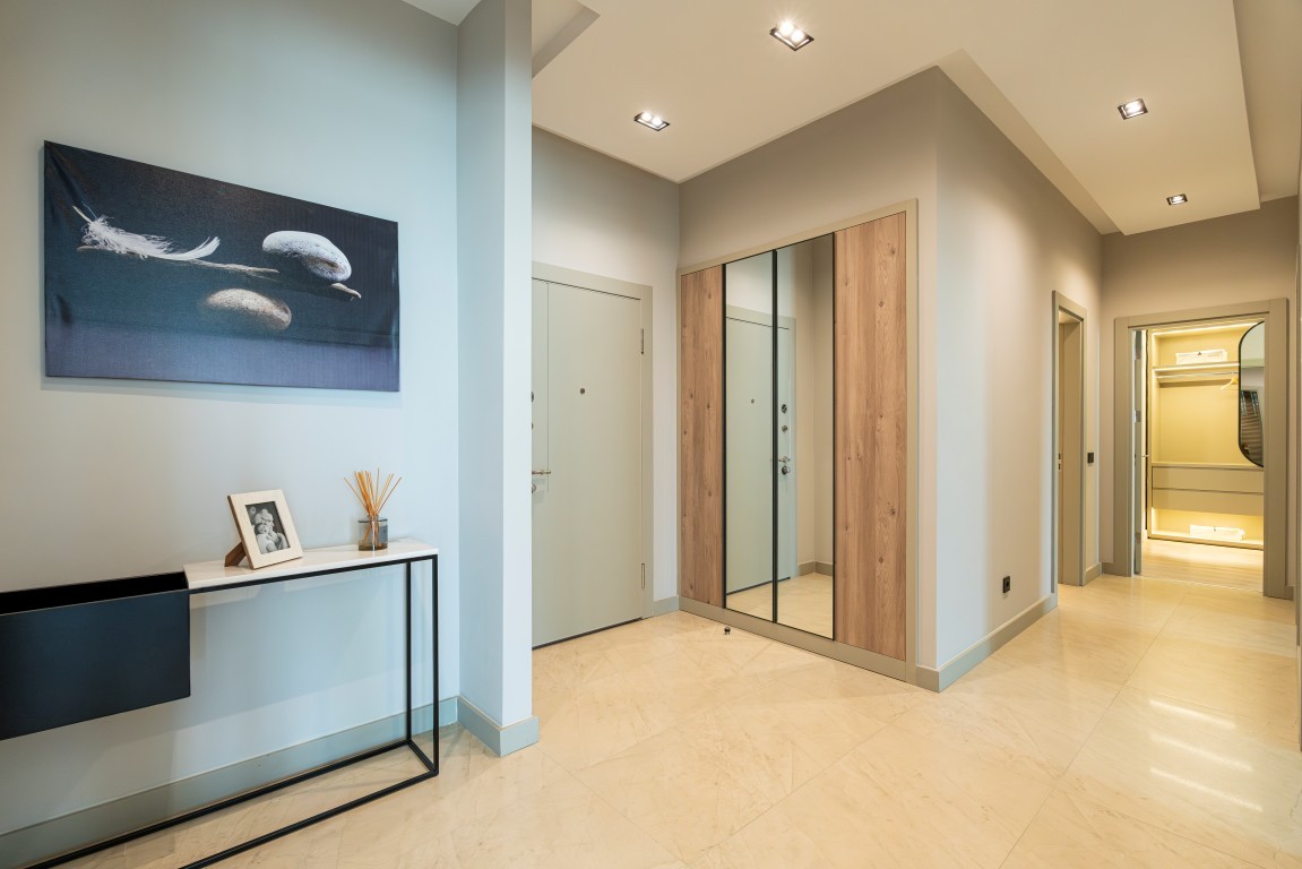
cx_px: 651
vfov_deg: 73.8
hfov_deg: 96.7
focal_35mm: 16
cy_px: 434
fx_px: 579
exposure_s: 1/80
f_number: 5
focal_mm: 16
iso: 2000
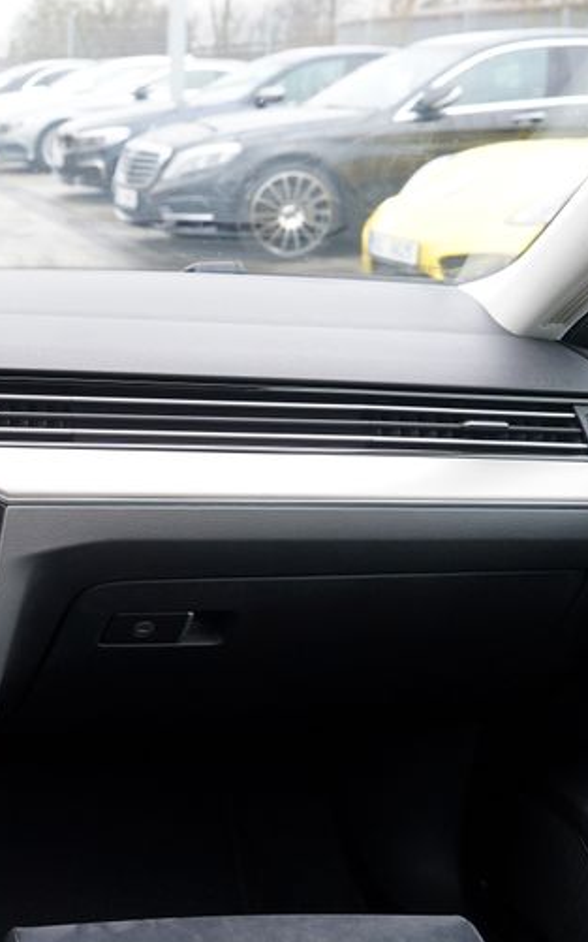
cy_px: 443
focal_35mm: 50
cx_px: -203
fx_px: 1282
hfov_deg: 22.7
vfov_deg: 40.3
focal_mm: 24
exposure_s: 1/60
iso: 320
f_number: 4
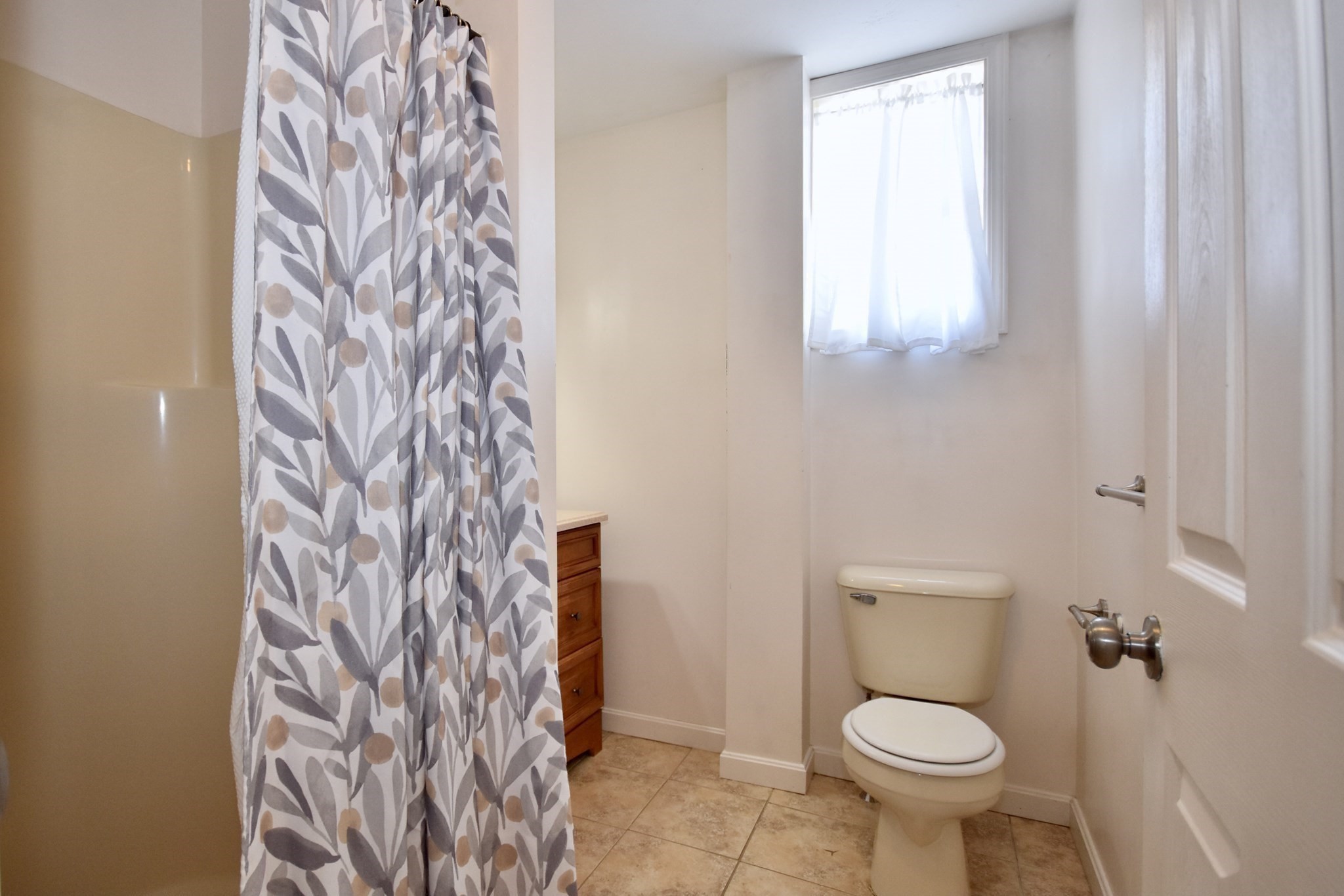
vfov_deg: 77.3
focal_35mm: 15
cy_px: 448
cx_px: 672
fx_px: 560
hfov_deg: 100.4
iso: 560
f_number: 4
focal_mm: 10
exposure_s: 1/60
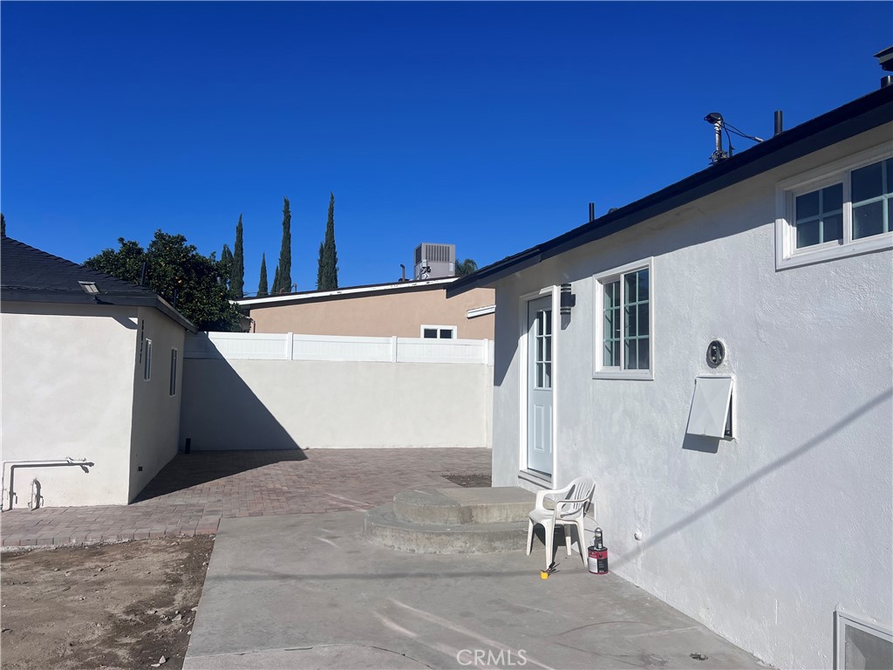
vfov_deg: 53.1
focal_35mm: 26
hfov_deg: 67.3
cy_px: 335
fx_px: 671
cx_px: 446
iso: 50
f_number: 1.5
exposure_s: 1/14286
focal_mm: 5.7
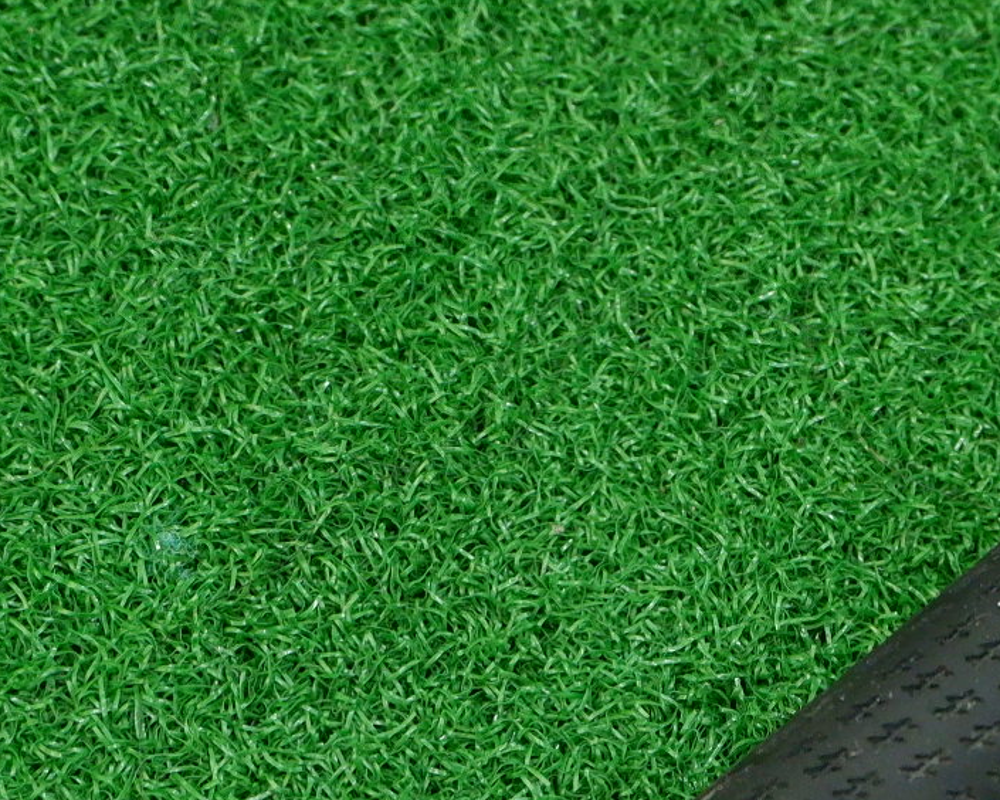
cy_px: 926
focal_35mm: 132
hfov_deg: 14.5
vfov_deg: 11.5
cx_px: 810
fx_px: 3907
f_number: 4.2
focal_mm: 22.8
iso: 3200
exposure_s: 1/34
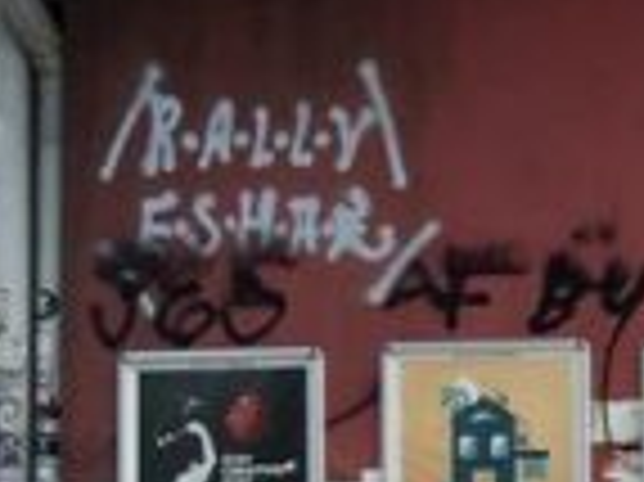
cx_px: 1702
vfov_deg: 9.4
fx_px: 2900
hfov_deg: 10.4
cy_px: 527
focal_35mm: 156
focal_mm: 4.15
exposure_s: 1/1163
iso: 32
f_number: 2.2
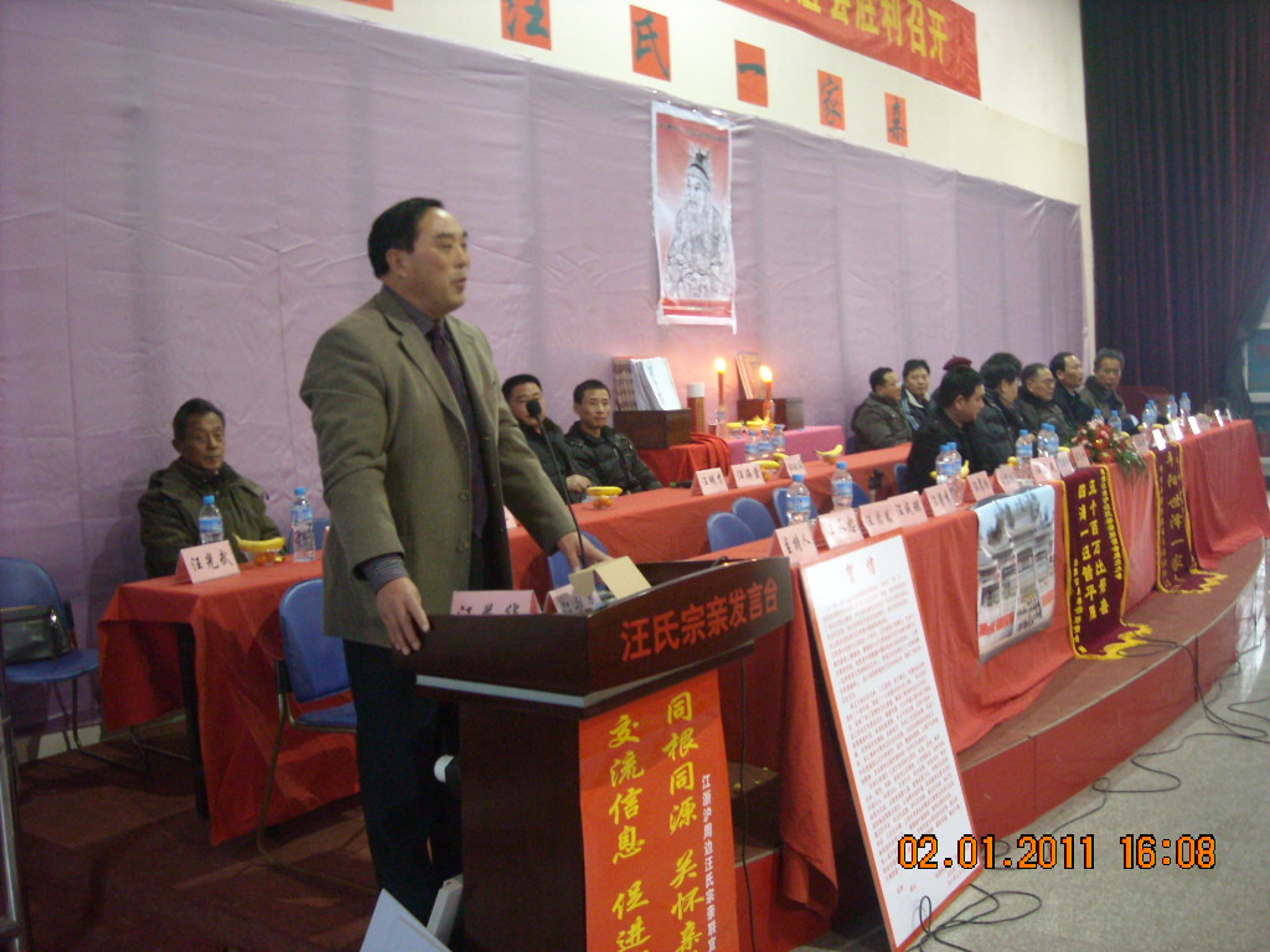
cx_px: 635
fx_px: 1284
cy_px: 476
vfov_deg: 40.7
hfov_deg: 52.6
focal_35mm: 35
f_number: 2.8
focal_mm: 5.7
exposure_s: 1/10
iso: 400
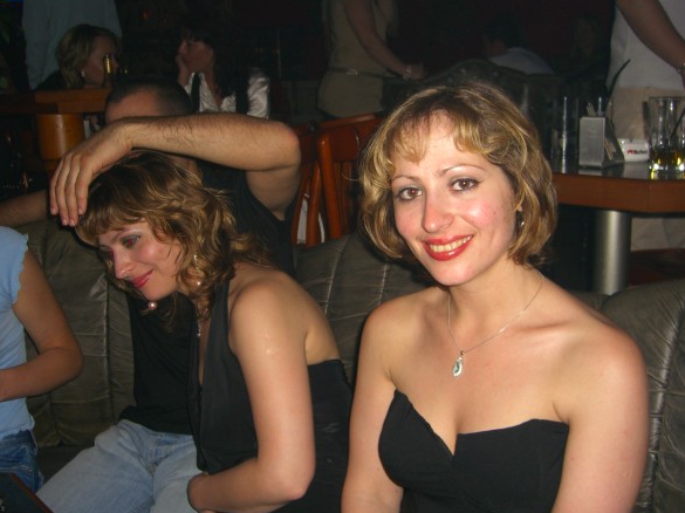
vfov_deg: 36.8
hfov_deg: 47.9
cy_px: 254
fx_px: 771
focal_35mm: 39
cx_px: 341
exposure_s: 1/60
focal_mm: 7.9
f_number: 2.8
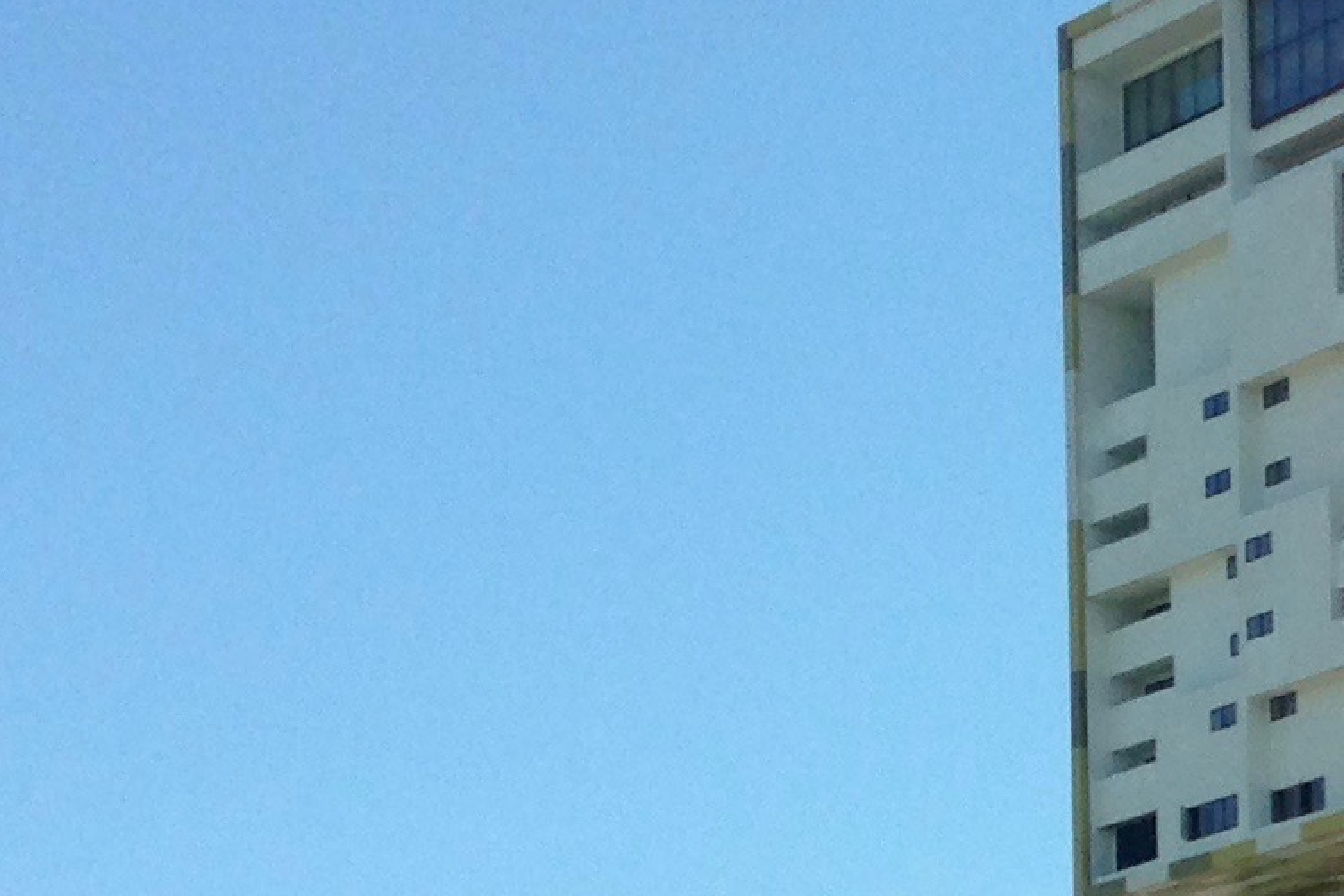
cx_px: 2432
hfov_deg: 12.6
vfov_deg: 8.9
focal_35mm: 149
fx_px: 5561
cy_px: 1397
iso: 50
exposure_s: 1/1004
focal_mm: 4.12
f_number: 2.4
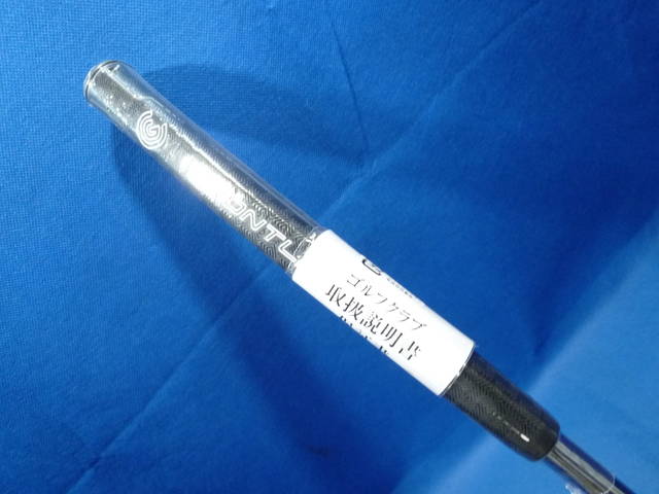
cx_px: 330
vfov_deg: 54.9
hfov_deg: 69.4
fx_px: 476
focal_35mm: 25
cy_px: 247
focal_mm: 4.5
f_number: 2.8
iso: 400
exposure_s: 1/25
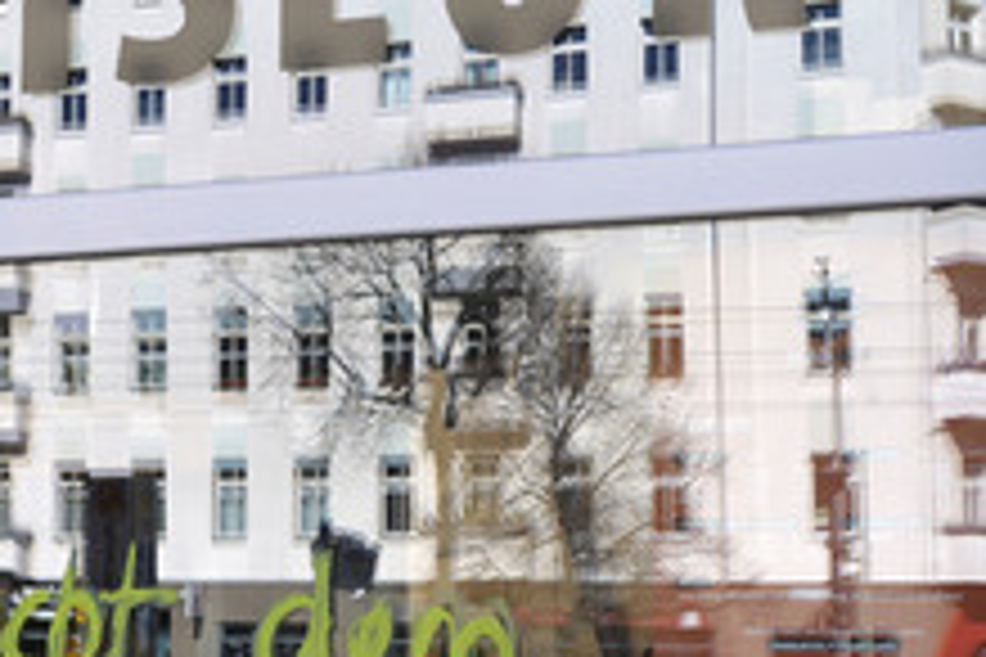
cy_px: 423
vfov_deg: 18.4
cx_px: 290
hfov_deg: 27.1
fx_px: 2027
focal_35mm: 74
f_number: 8
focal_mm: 36
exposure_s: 1/250
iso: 160
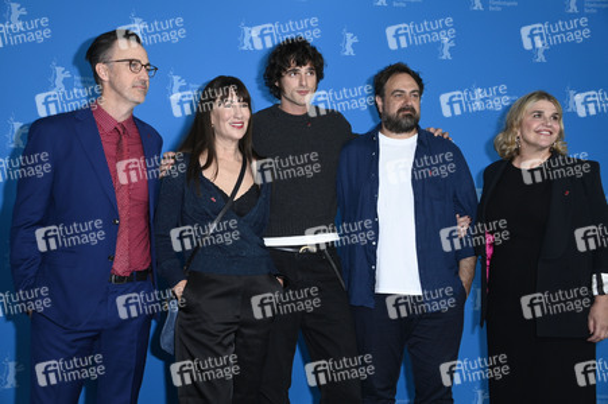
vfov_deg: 29.8
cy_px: 202
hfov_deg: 43.6
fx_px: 759
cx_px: 304
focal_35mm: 45
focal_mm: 45
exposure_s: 1/250
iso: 1000
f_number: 5.6
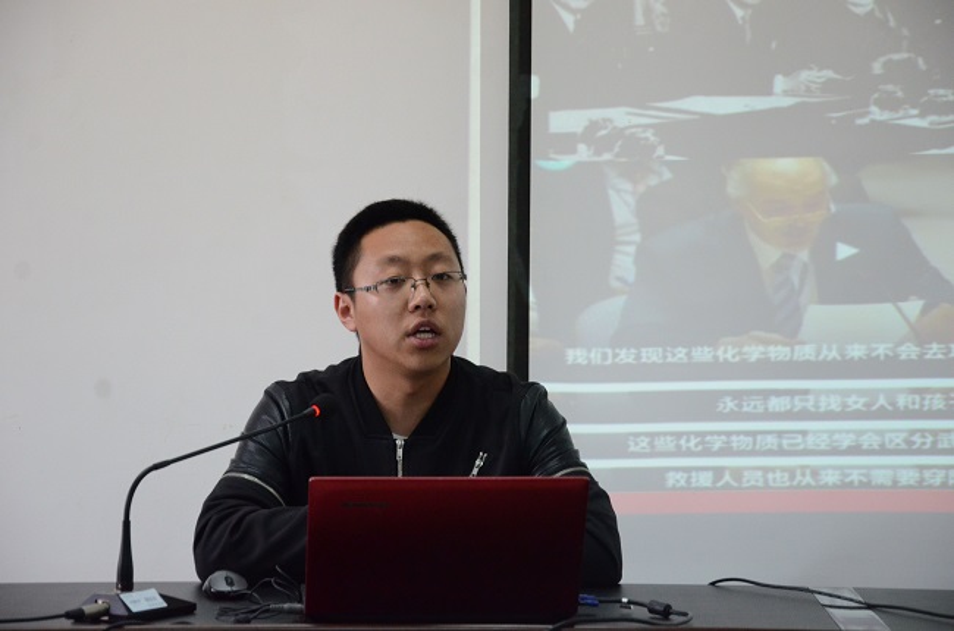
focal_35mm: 128
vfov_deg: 10.7
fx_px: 3371
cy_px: 316
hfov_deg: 16.1
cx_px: 477
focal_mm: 85
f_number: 5.6
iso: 2500
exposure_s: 1/180
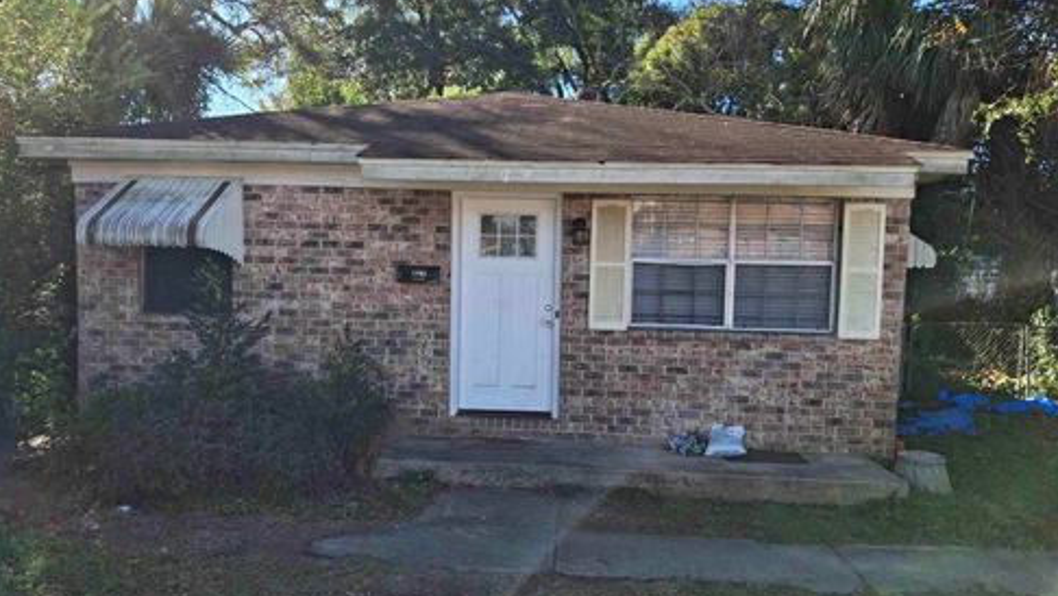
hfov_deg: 67.9
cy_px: 321
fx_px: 786
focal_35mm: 28
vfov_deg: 41.5
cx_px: 525
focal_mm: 4.69
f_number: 1.8
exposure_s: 1/491
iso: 25
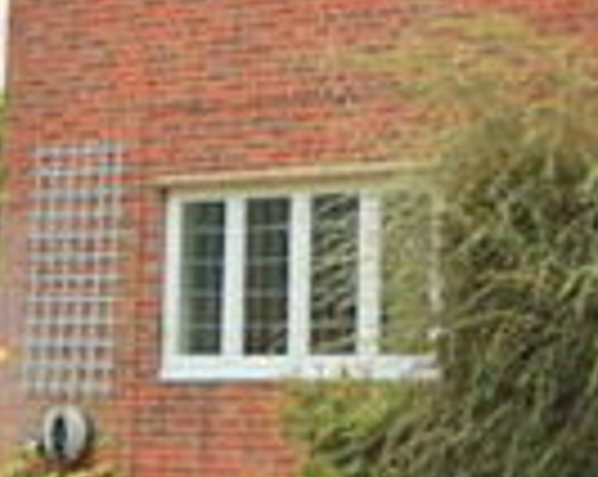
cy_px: 126
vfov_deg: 14.7
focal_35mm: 104
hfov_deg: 17.8
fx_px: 1838
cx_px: 665
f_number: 4.8
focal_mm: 14
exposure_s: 1/60
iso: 500
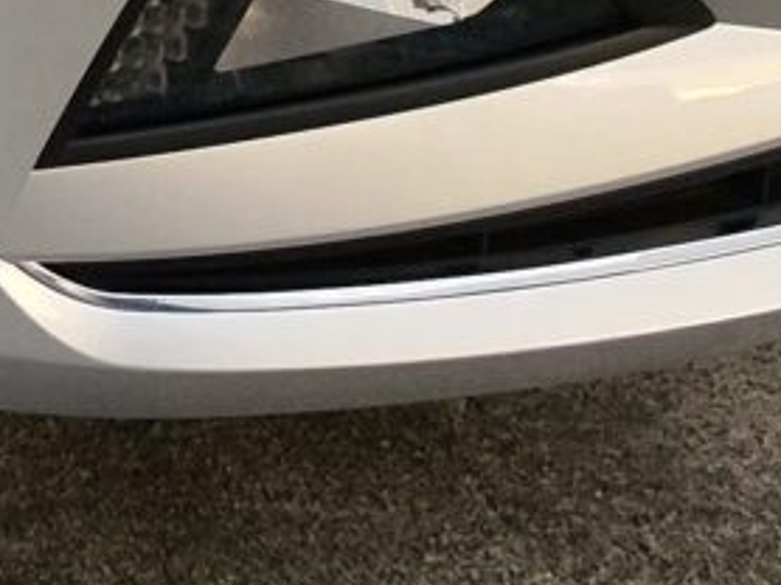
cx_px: -764
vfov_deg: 8.7
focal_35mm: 149
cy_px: -965
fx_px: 3359
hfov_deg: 11.9
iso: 279
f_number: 1.69
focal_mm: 7.01
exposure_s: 1/100
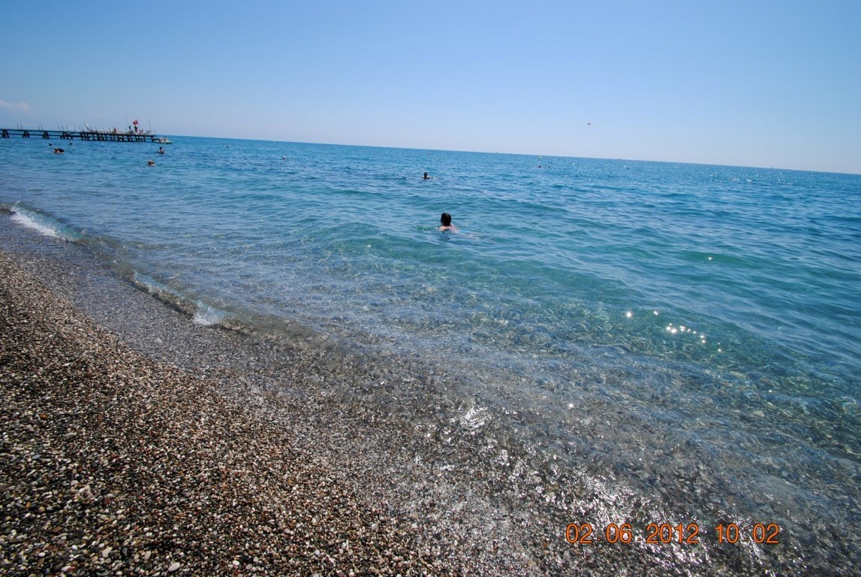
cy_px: 288
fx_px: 359
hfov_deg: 100.3
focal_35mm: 15
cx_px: 430
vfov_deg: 77.5
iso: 100
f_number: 9
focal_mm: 10
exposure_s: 1/320
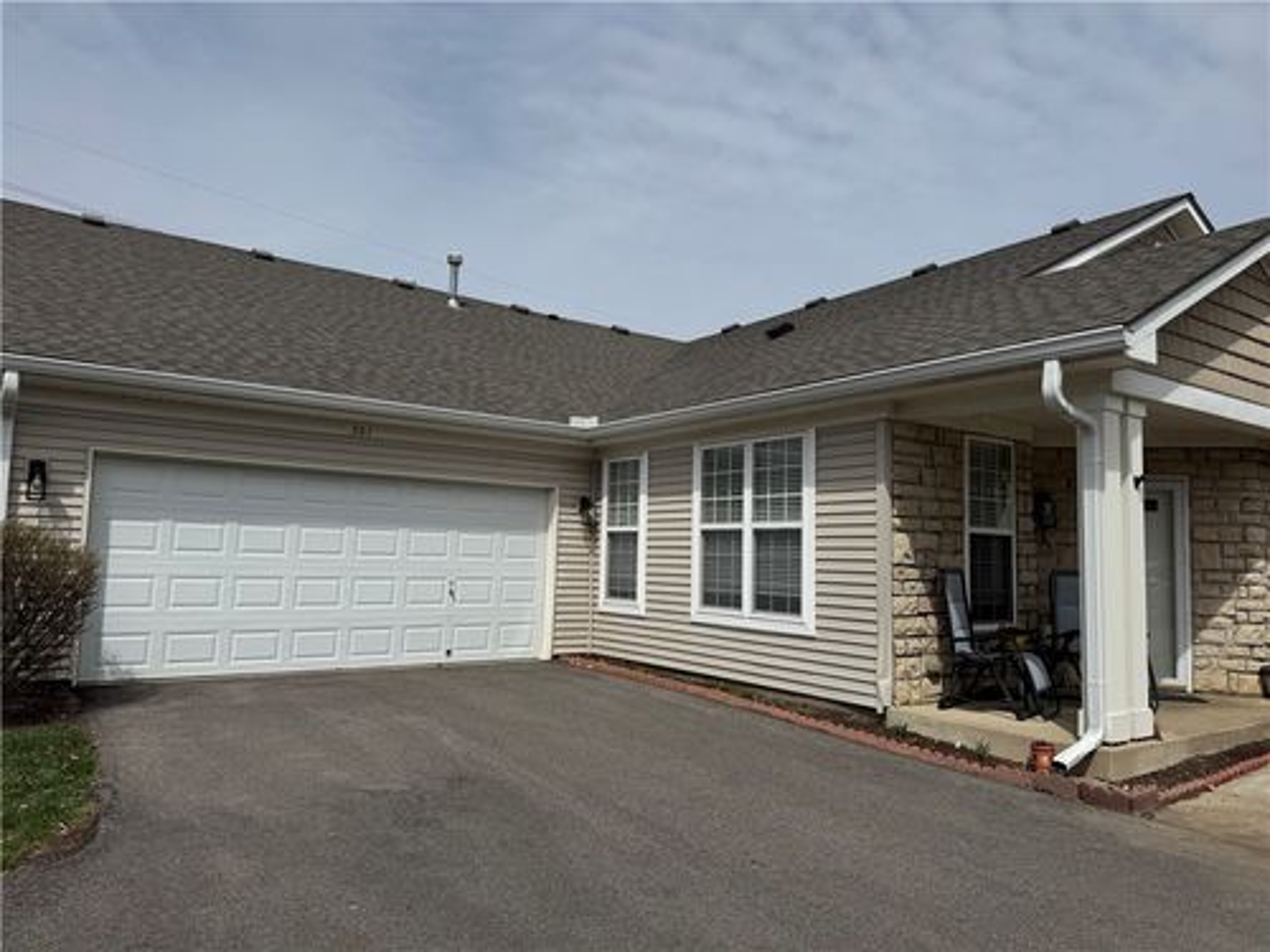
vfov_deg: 56.8
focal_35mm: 24
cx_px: 635
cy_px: 476
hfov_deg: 71.6
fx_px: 881
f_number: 1.78
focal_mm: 6.76
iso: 80
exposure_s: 1/10417
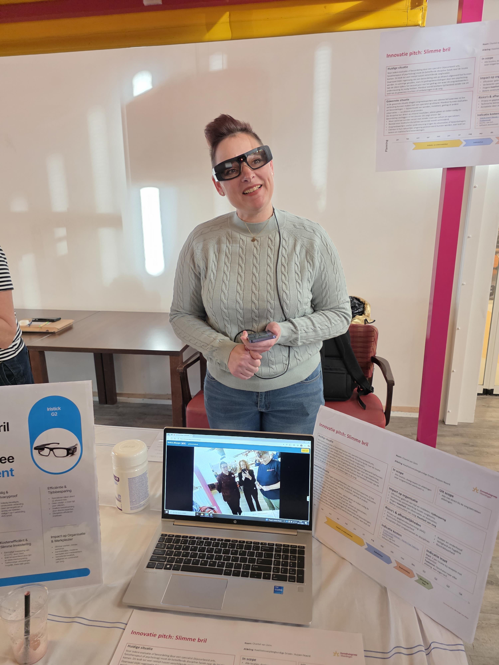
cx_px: 250
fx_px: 442
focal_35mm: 23
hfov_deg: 58.9
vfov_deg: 73.9
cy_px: 332
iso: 500
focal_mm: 6.3
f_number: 1.7
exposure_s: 1/100
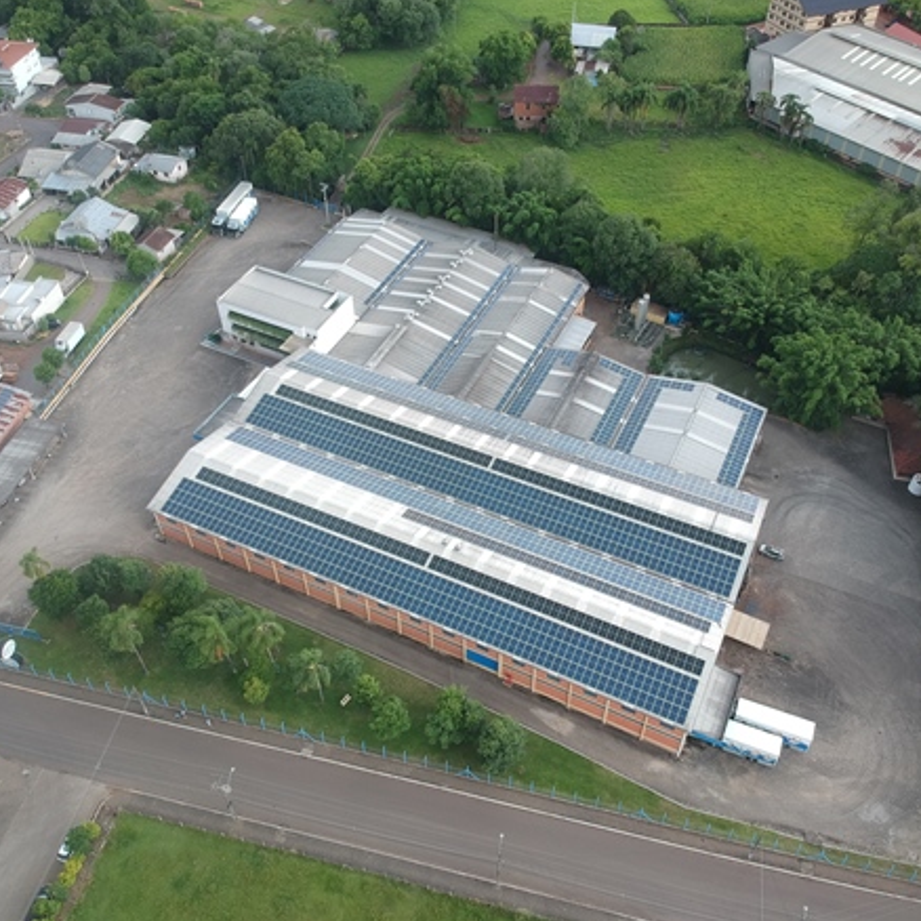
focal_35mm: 30
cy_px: 458
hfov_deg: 54.0
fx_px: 903
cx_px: 466
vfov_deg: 54.0
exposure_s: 1/160
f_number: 2.6
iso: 100
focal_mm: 4.49
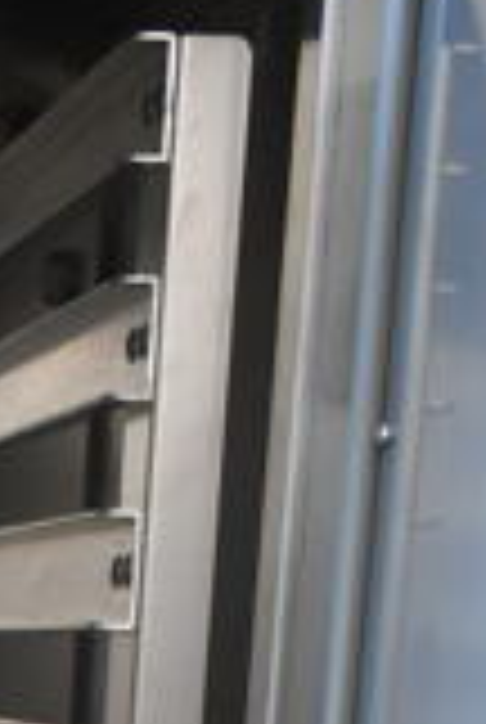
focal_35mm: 153
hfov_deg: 8.5
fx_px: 3085
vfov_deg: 11.6
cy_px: 1590
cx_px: -513
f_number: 3.5
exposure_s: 1/30
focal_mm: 18
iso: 1100
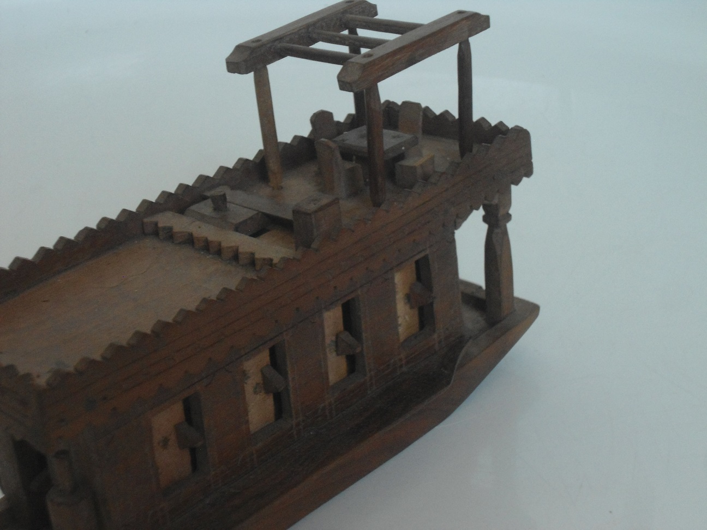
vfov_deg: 19.9
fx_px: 1511
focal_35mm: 74
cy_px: 265
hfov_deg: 26.3
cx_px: 354
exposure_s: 1/30
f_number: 4.7
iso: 400
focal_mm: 13.2
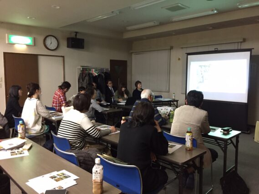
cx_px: 130
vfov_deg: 48.2
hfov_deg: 61.6
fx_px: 217
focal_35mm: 29
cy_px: 97
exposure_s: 1/20
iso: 250
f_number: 2.2
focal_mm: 4.15
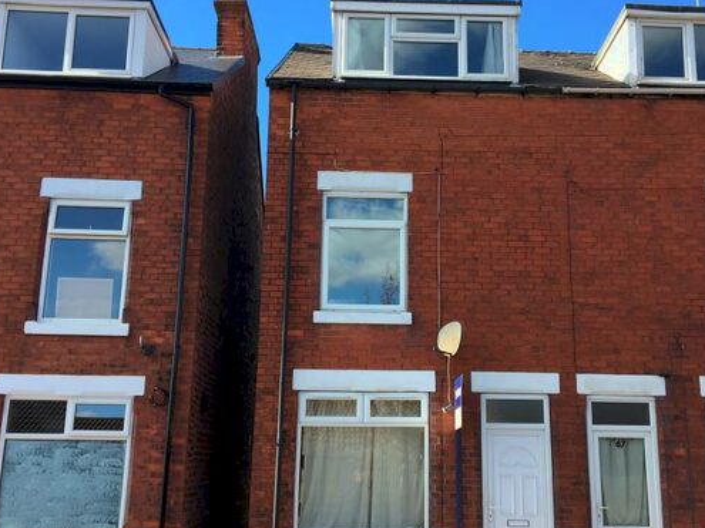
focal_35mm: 41
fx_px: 835
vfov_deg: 35.1
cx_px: 389
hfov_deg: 45.7
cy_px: 280
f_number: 2.2
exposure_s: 1/534
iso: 25
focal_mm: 4.15
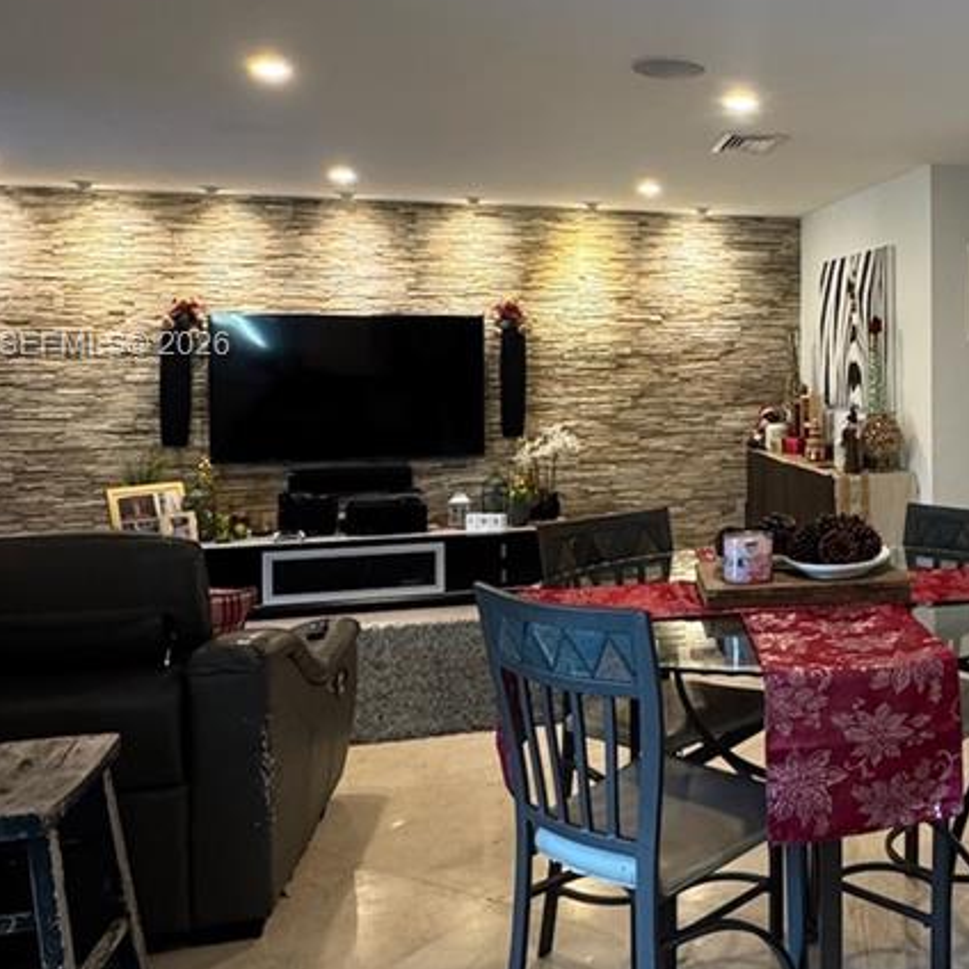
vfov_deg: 46.7
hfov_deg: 43.9
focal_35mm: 35
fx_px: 1108
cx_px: 836
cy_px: 347
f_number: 2.2
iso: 320
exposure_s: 1/60
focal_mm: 2.22
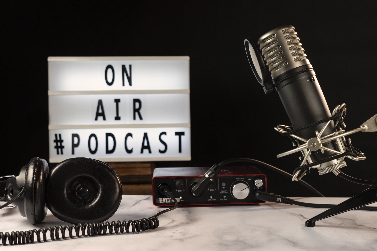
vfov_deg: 26.0
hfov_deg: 38.2
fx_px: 544
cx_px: 199
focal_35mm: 52
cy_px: 123
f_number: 5
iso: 400
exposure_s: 1/160
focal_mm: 31
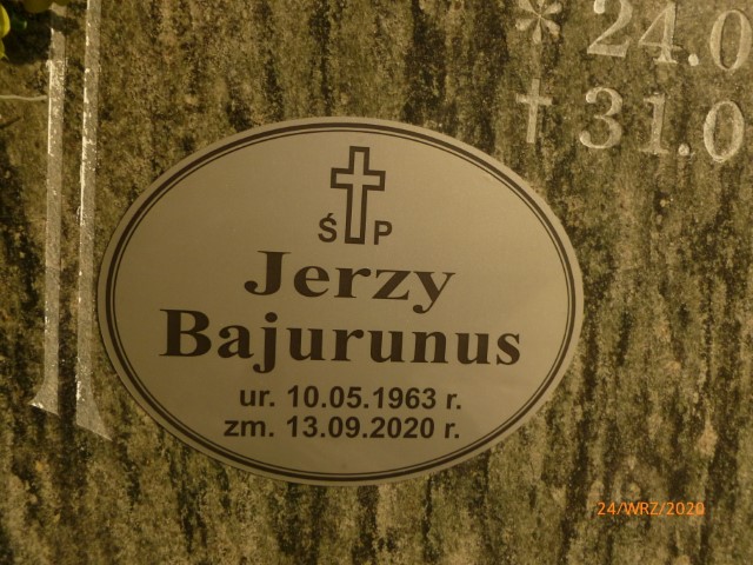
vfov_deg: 49.7
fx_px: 609
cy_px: 282
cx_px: 376
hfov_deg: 63.4
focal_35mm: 28
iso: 200
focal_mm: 5
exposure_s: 1/250
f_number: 10
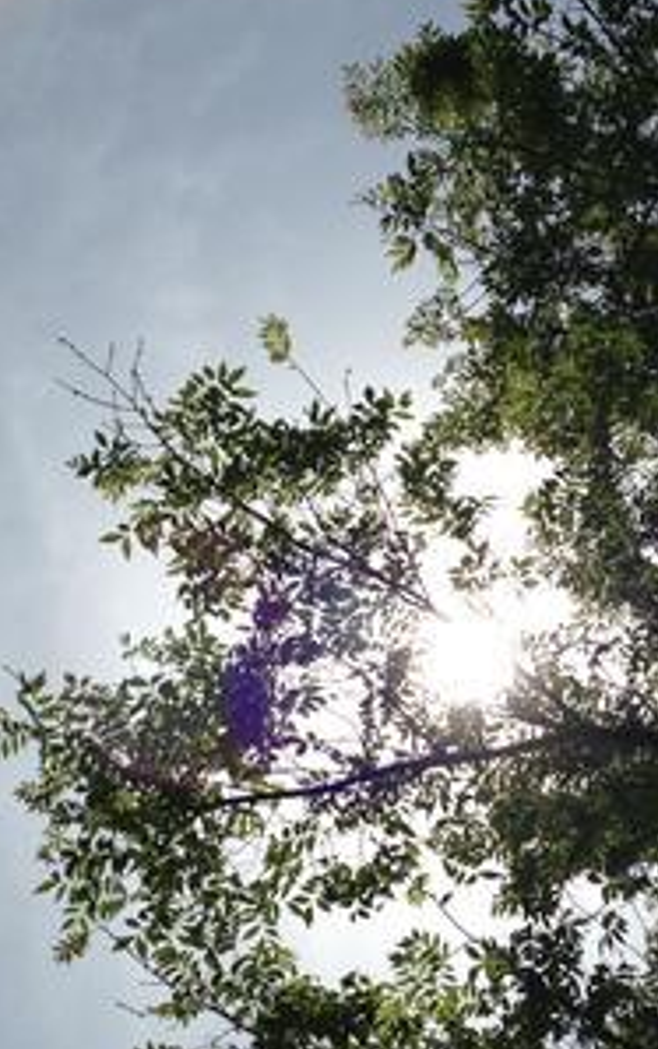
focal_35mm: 75
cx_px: 380
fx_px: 2146
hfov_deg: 17.4
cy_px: 679
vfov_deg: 27.3
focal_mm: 4.13
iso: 50
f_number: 2.4
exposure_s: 1/4926
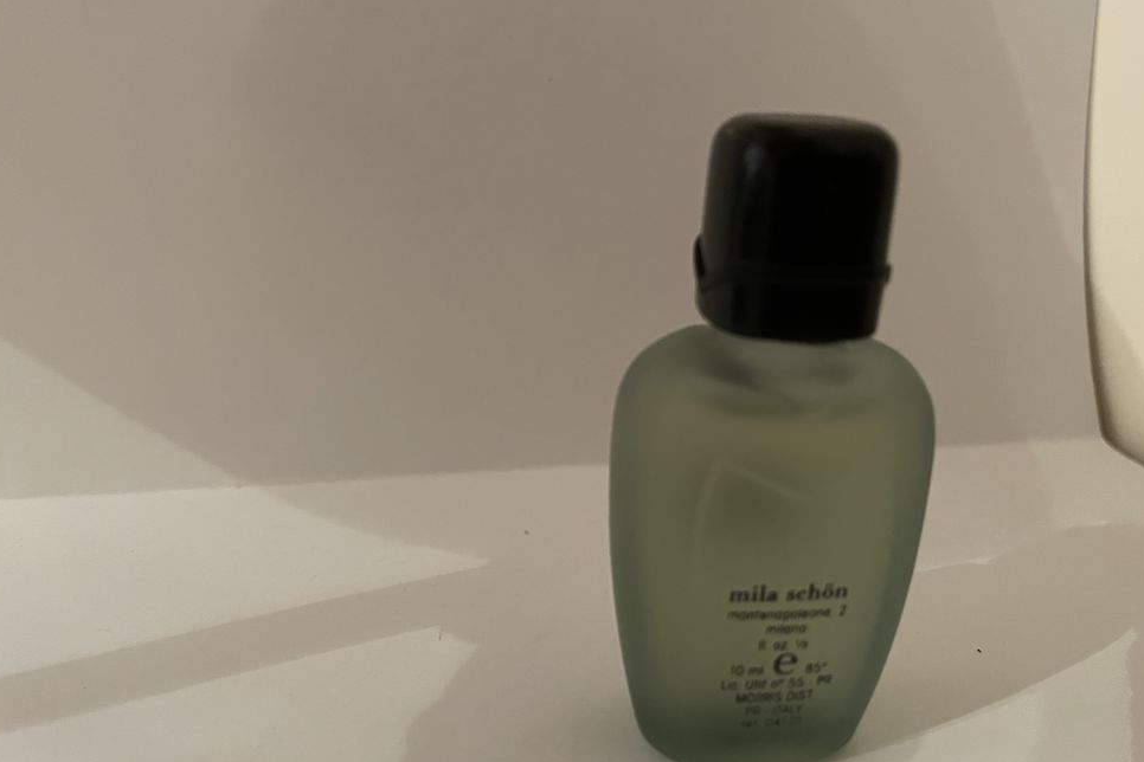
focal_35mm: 28
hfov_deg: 65.5
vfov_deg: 46.3
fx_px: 890
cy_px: 347
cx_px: 577
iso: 640
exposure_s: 1/25
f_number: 1.6
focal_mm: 4.2
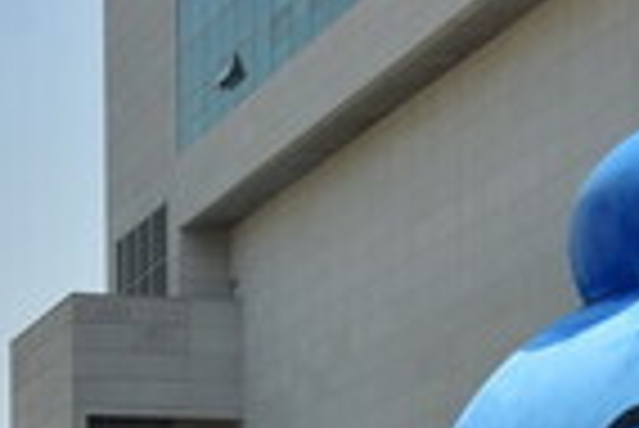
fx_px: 2932
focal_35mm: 165
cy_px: 865
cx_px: 248
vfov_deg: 8.0
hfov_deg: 12.4
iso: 100
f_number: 6.3
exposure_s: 1/800
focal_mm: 26
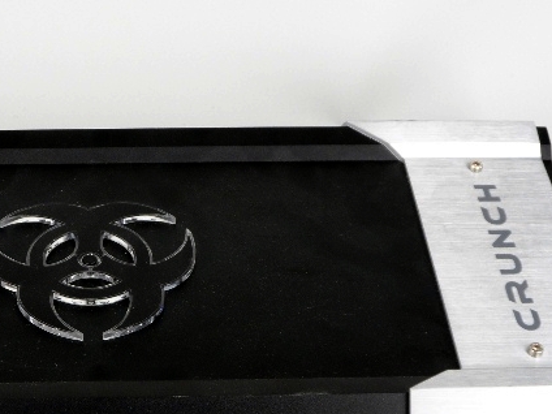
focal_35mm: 102
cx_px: 90
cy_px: 318
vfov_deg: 14.4
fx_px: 1627
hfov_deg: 19.0
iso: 80
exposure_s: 1/60
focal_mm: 9.8
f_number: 4.1
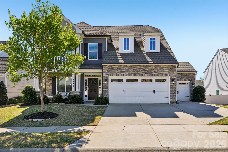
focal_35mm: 30
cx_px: 114
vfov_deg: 43.6
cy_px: 76
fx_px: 190
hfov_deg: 61.9
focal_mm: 20
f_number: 8
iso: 100
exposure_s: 1/90
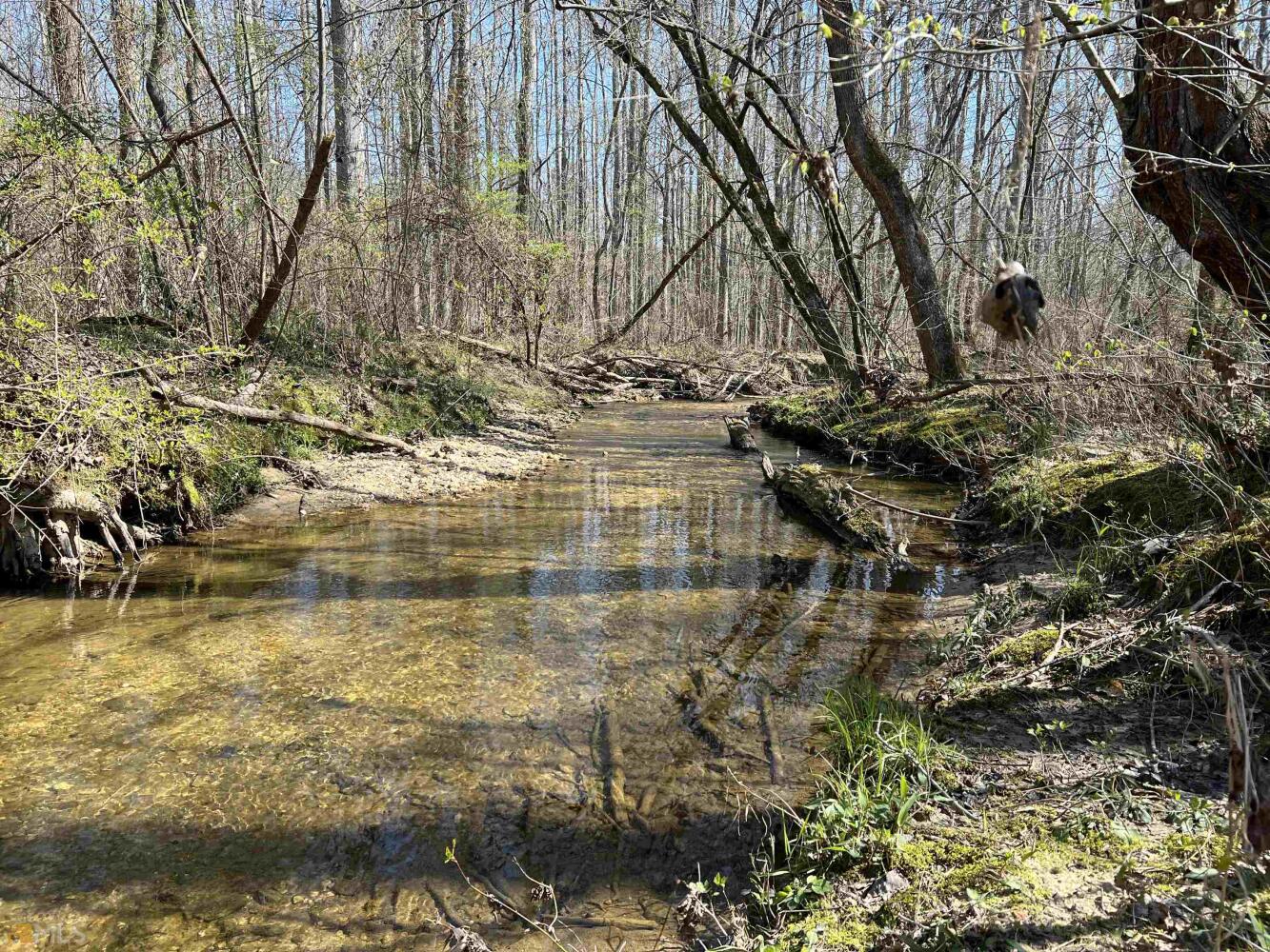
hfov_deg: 67.3
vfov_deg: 53.1
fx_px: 954
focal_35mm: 26
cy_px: 476
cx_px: 635
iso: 50
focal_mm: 5.7
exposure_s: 1/808
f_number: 1.5
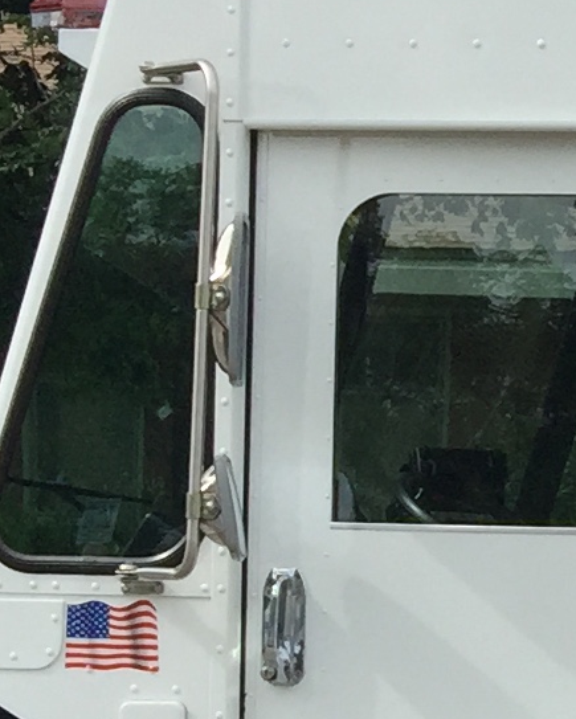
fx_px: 3620
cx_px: 1461
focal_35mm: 170
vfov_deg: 11.3
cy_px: 610
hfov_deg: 8.2
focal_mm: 4.15
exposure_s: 1/1364
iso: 32
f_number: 2.2
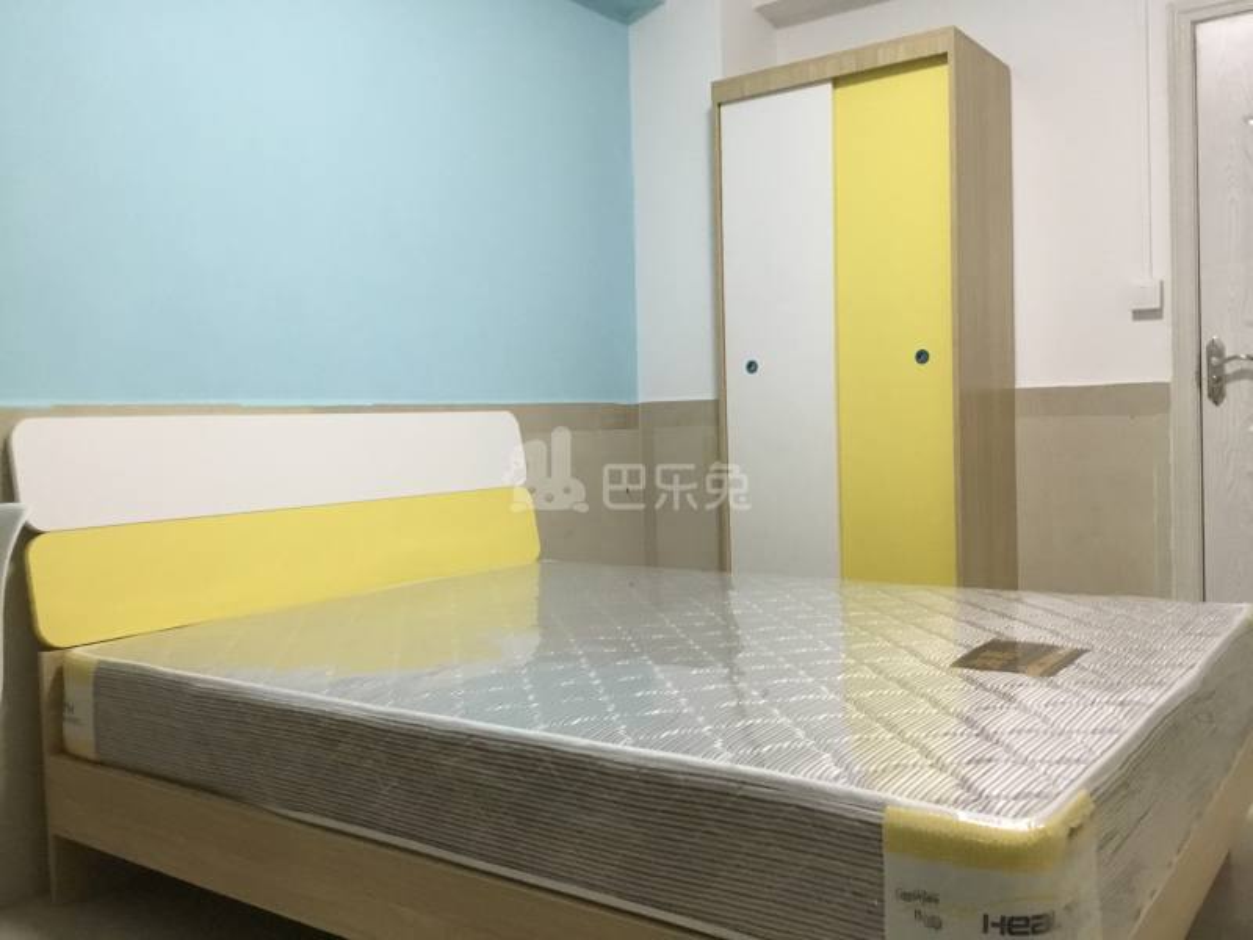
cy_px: 470
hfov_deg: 58.4
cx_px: 626
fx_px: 1122
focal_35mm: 31
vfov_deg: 45.4
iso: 200
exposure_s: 1/33
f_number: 2.4
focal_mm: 3.3
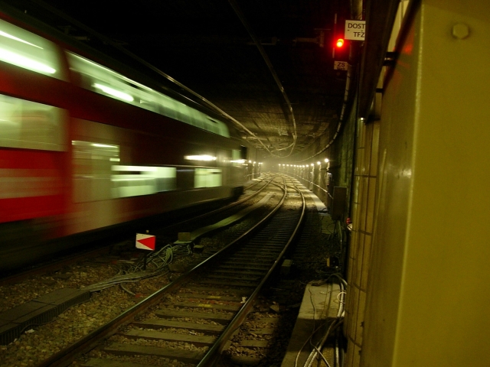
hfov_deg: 49.0
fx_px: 538
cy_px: 184
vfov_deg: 37.7
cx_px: 245
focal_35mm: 38
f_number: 2.8
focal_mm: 7.8
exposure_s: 1/2.3
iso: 200
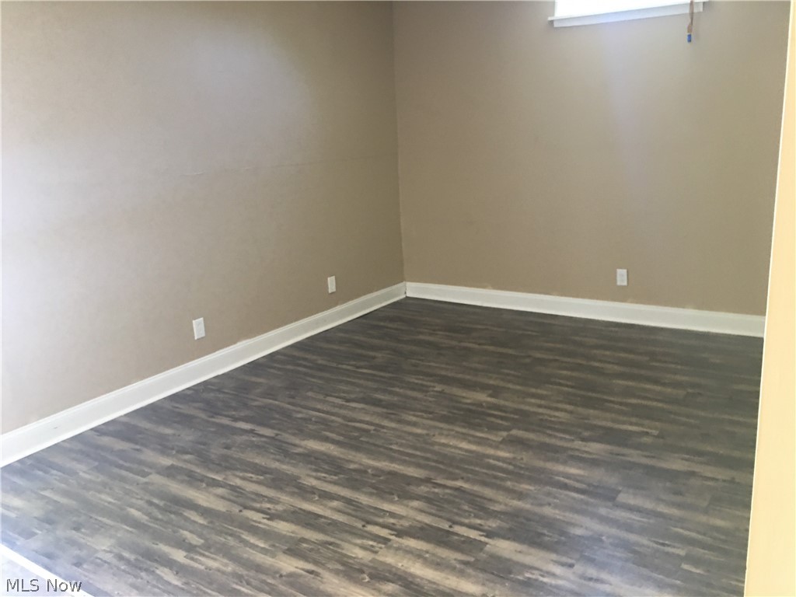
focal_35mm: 29
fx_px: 667
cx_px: 398
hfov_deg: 61.7
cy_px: 298
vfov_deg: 48.2
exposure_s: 1/15
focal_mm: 4.15
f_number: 2.2
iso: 64
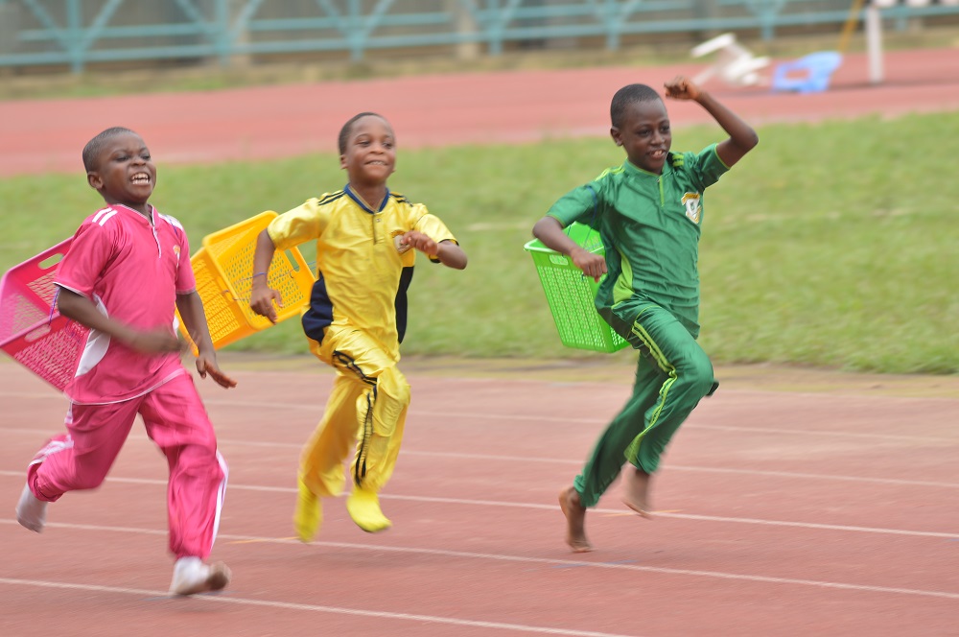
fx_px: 7782
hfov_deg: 7.1
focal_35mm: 292
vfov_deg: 4.7
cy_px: 318
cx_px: 480
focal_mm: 195
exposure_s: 1/125
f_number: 6.3
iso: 100
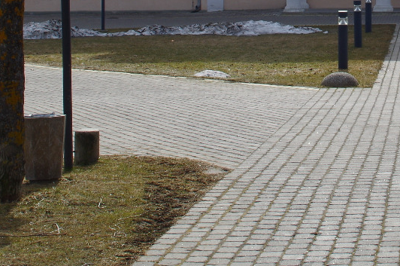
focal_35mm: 150
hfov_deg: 13.6
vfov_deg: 8.9
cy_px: -135
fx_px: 1664
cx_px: 376
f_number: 11
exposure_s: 1/160
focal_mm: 33
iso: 100
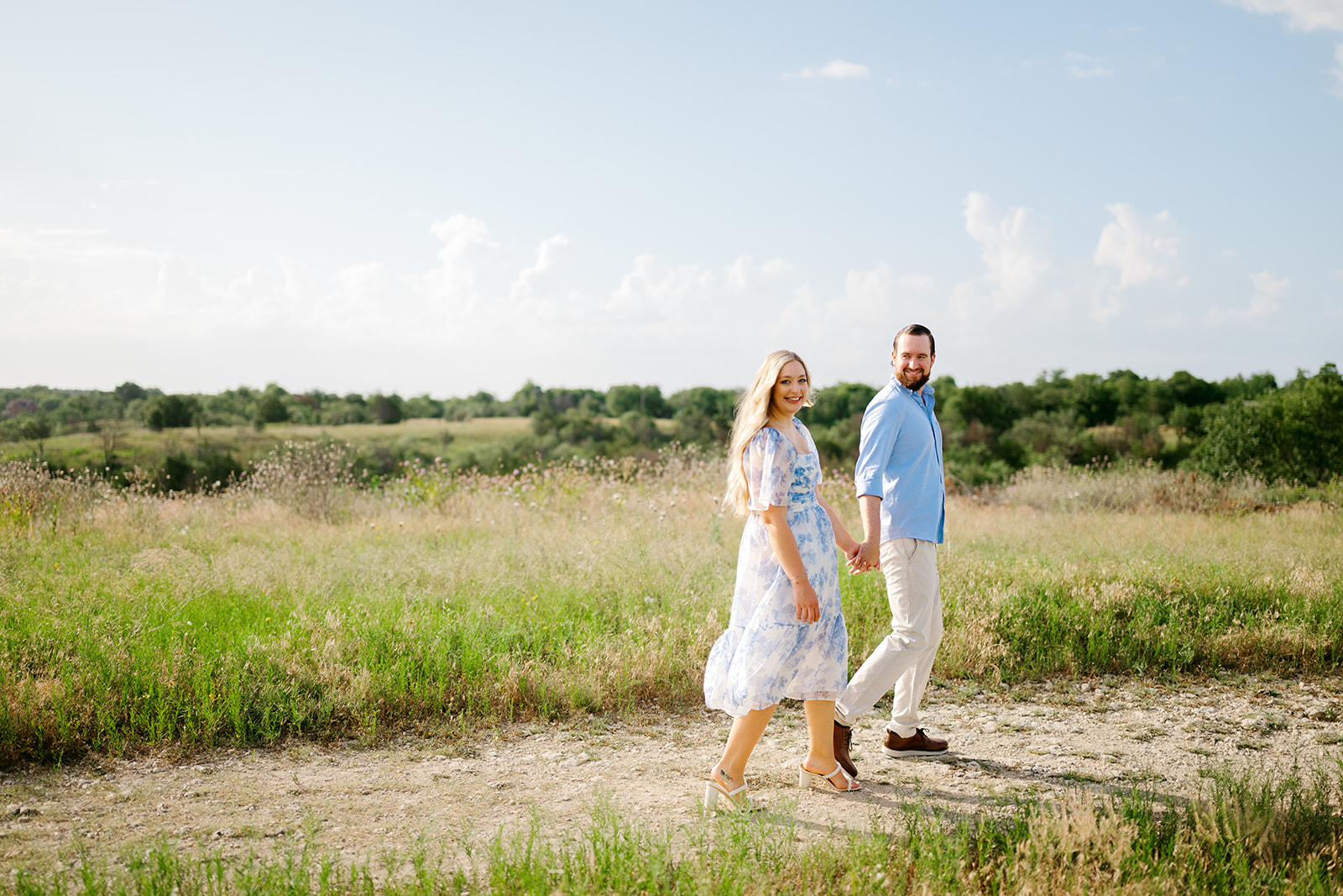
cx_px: 672
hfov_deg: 54.4
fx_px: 1306
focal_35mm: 35
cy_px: 448
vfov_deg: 37.9
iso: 200
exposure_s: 1/8000
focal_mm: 35
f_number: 1.4
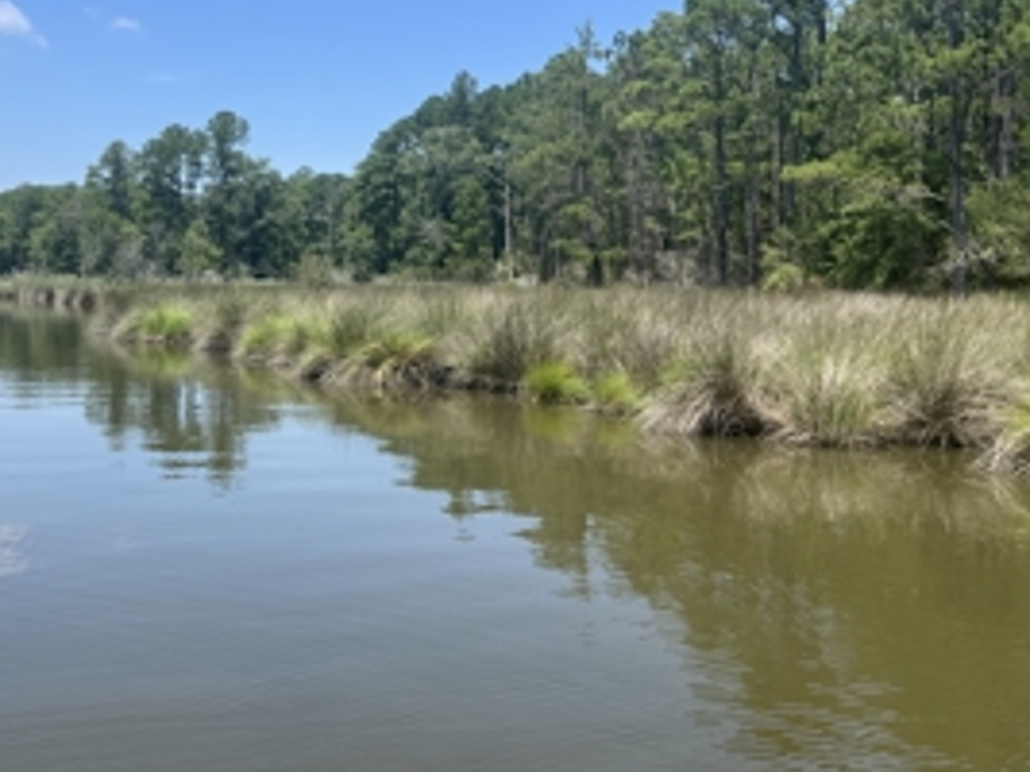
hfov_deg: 46.6
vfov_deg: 36.6
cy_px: 305
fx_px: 1160
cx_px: 293
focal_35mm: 39
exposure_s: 1/3356
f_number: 1.5
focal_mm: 5.7
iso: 50
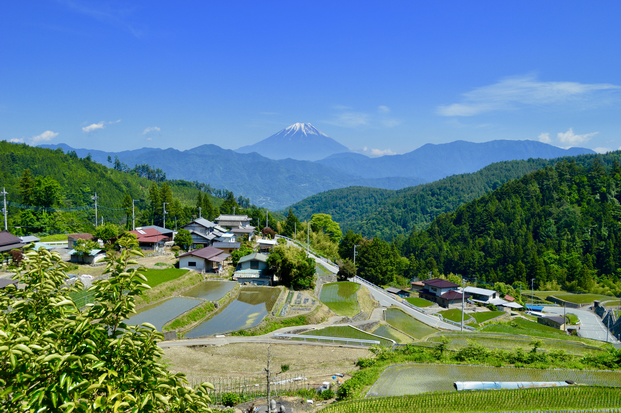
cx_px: 310
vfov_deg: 36.8
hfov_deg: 53.2
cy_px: 206
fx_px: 620
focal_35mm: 36
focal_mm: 24
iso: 100
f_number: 8
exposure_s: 1/250
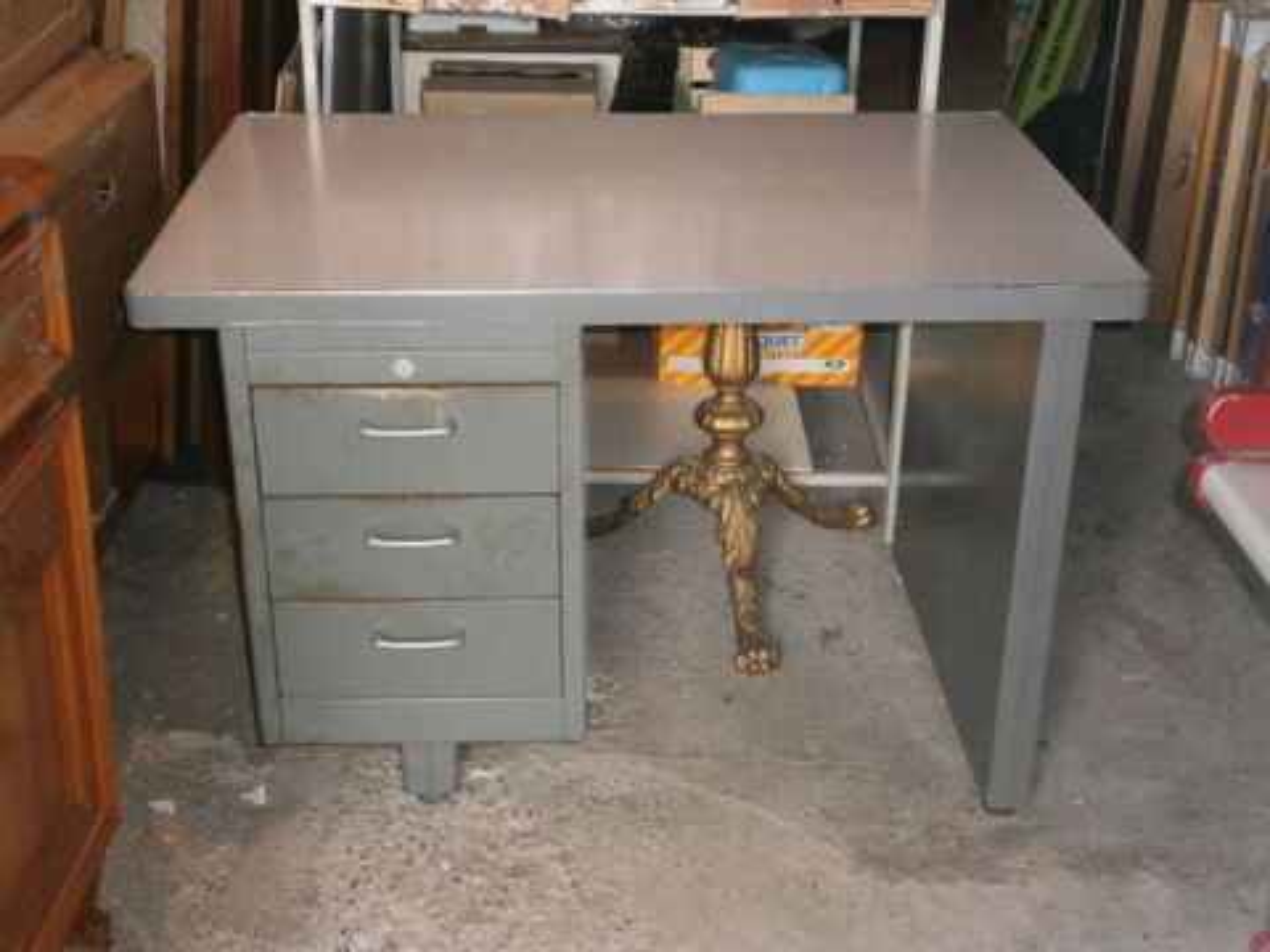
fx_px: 1724
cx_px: 635
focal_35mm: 47
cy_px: 476
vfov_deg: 30.9
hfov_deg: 40.4
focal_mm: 8.3
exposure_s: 1/40
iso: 200
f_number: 3.4
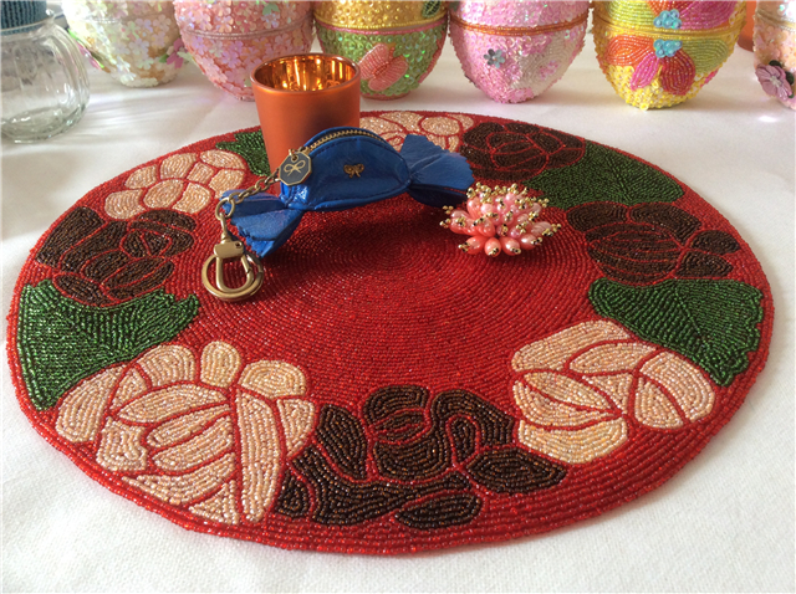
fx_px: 735
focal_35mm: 32
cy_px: 297
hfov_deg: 56.9
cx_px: 398
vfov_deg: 44.1
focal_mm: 3.3
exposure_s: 1/25
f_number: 2.4
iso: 64
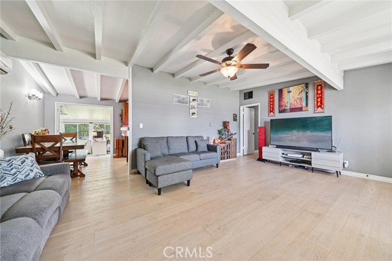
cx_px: 196
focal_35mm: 12
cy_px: 130
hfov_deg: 112.6
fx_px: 131
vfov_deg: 89.9
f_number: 8
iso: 250
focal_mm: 12
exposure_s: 1/2
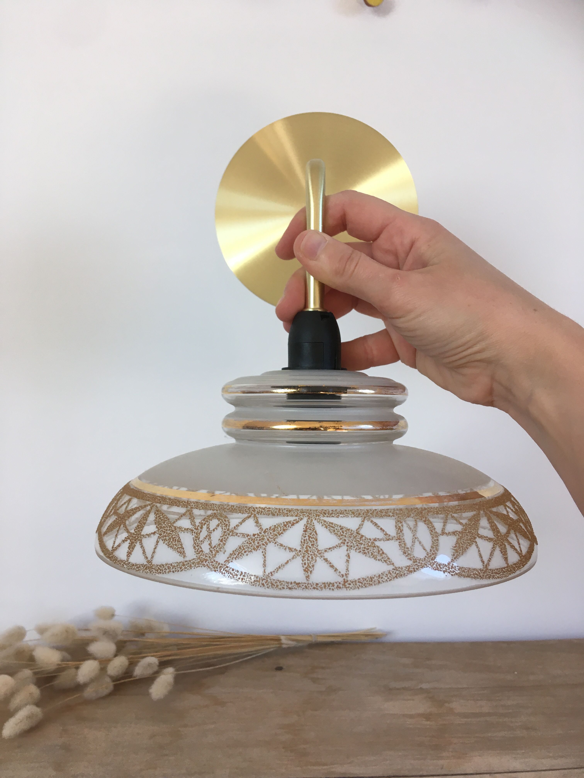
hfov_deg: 48.2
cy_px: 389
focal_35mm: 29
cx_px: 292
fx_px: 652
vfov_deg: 61.7
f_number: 2.2
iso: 25
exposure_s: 1/33
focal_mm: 4.15
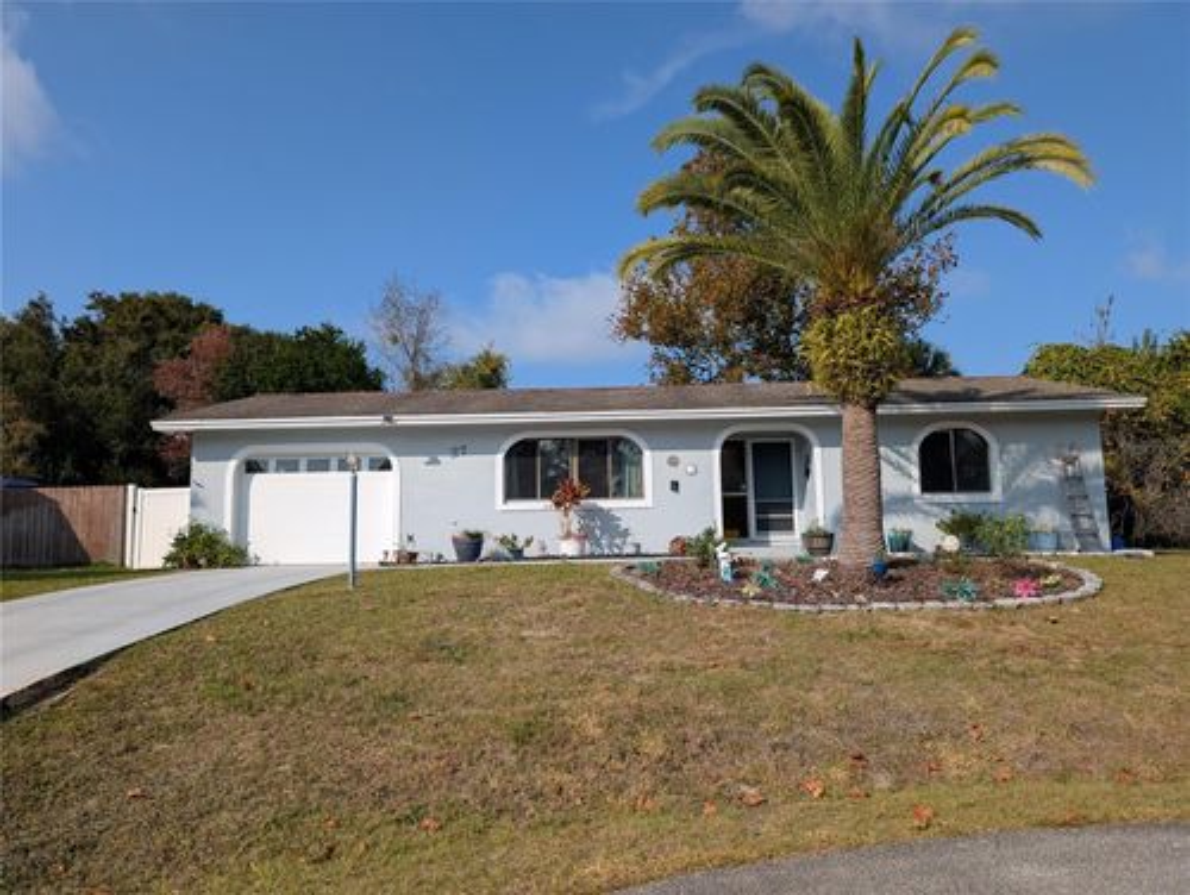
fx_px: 826
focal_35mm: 24
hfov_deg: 71.5
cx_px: 595
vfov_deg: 56.9
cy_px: 448
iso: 21
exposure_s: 1/2370
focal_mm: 6.9
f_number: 1.68
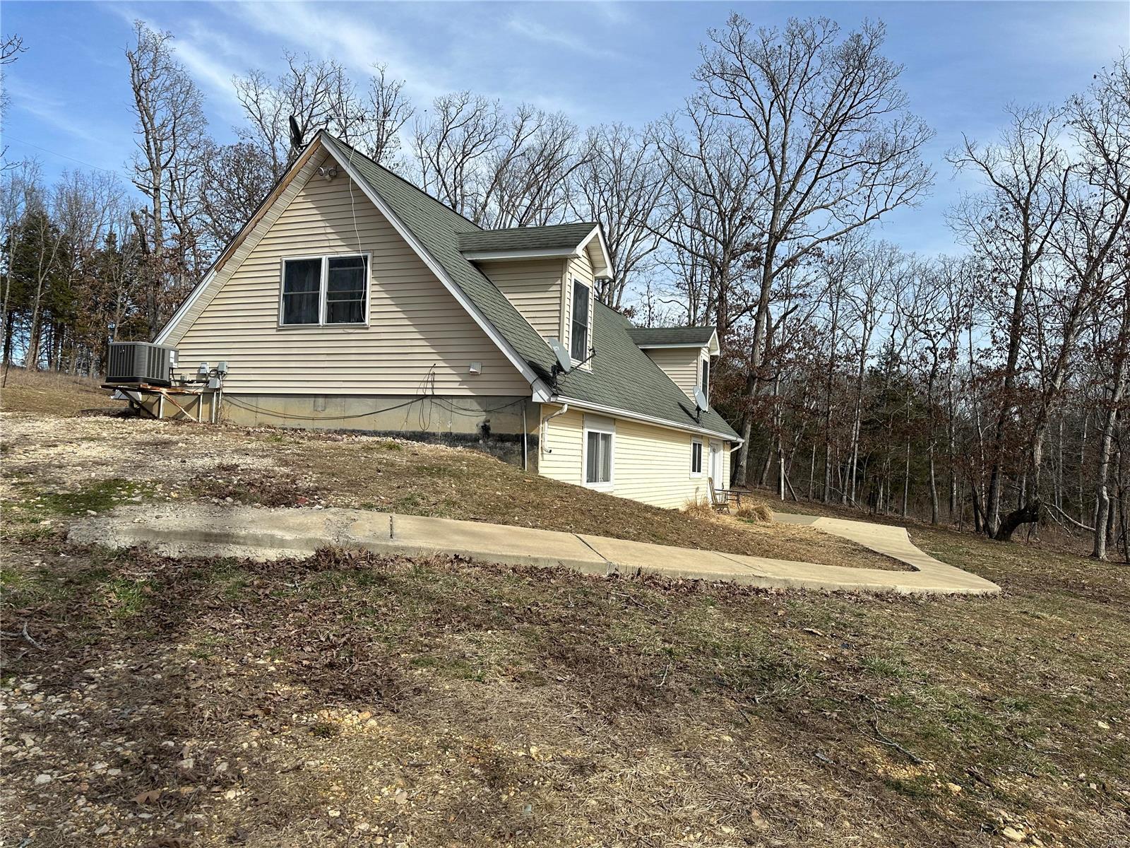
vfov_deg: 56.8
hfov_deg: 71.6
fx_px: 783
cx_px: 565
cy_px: 424
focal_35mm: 24
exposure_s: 1/4545
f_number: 1.78
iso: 80
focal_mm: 6.86
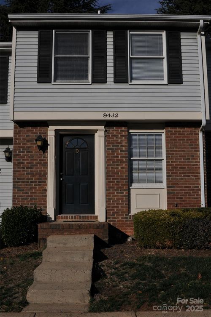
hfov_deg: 31.8
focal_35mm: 42
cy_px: 158
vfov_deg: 46.5
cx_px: 106
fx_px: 370
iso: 200
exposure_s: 1/640
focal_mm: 28
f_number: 13
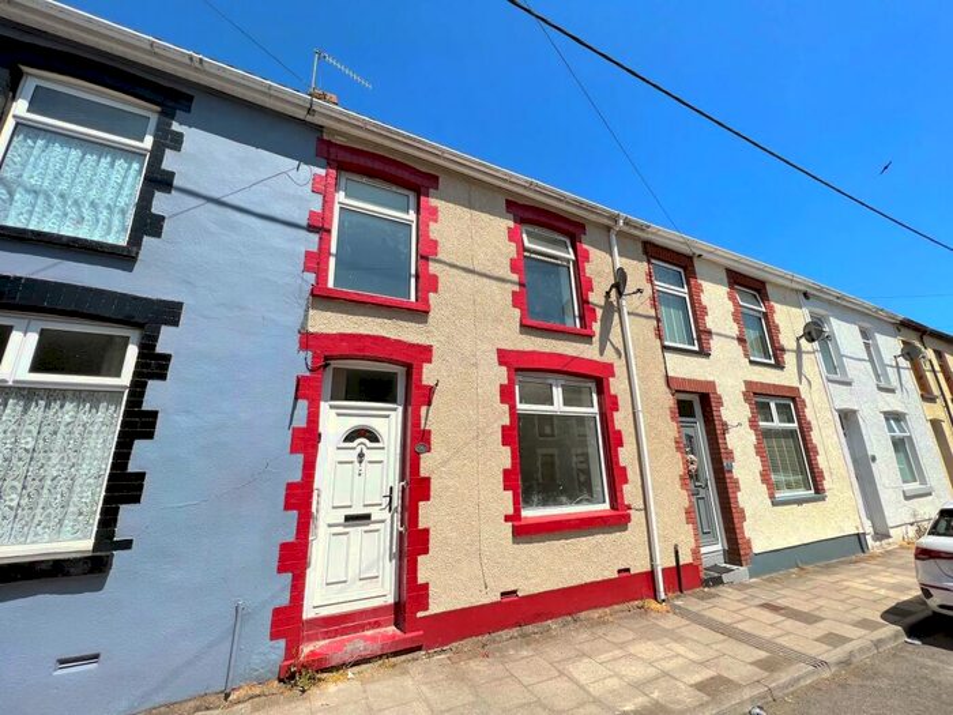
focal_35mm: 13
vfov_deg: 89.9
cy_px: 358
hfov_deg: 106.2
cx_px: 476
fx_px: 358
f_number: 1.8
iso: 32
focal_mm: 1.57
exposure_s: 1/2732
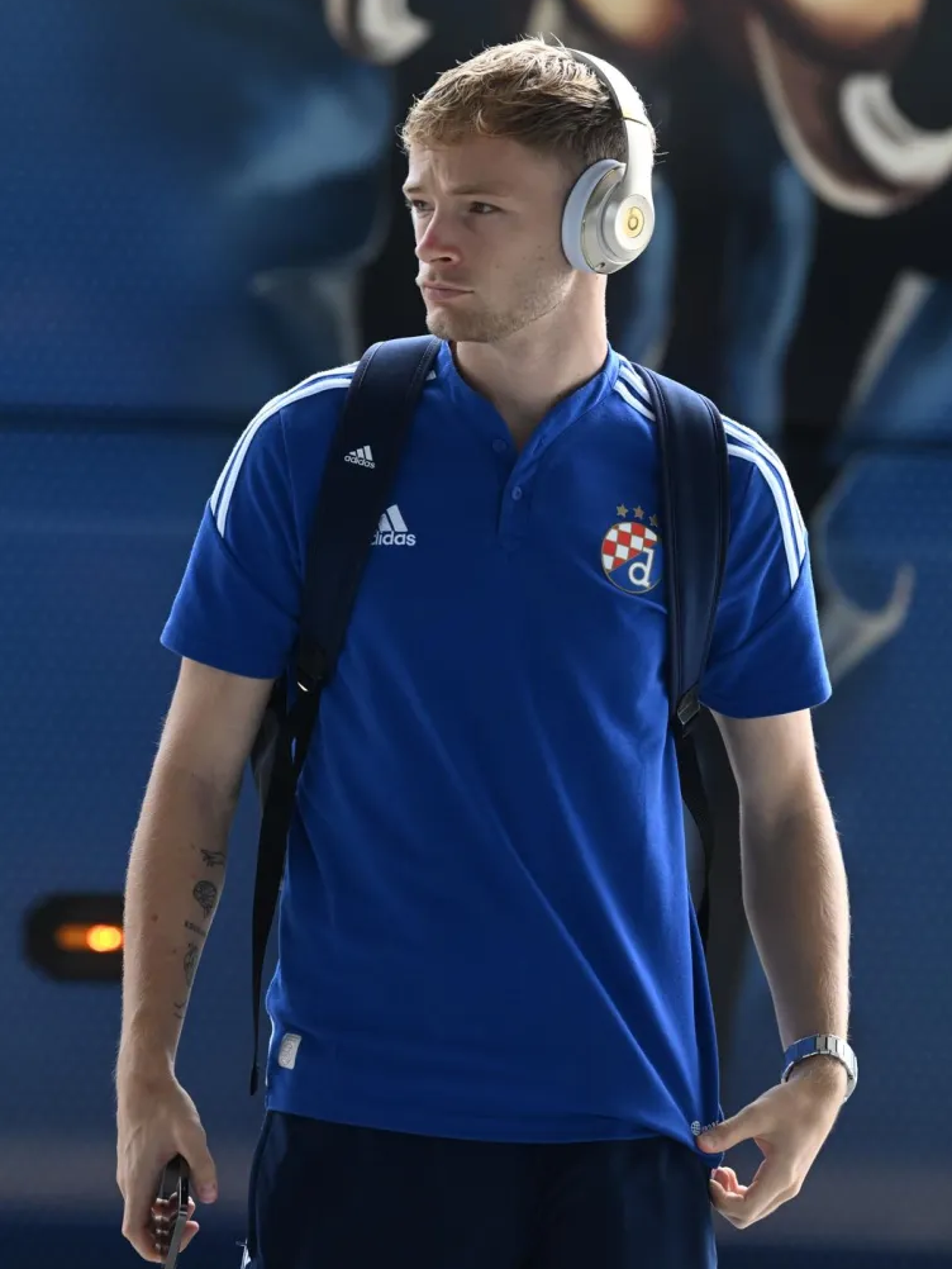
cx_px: 480
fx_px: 6818
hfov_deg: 8.0
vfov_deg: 10.6
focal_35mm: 186
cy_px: 653
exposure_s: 1/1000
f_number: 4
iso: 800
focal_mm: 170
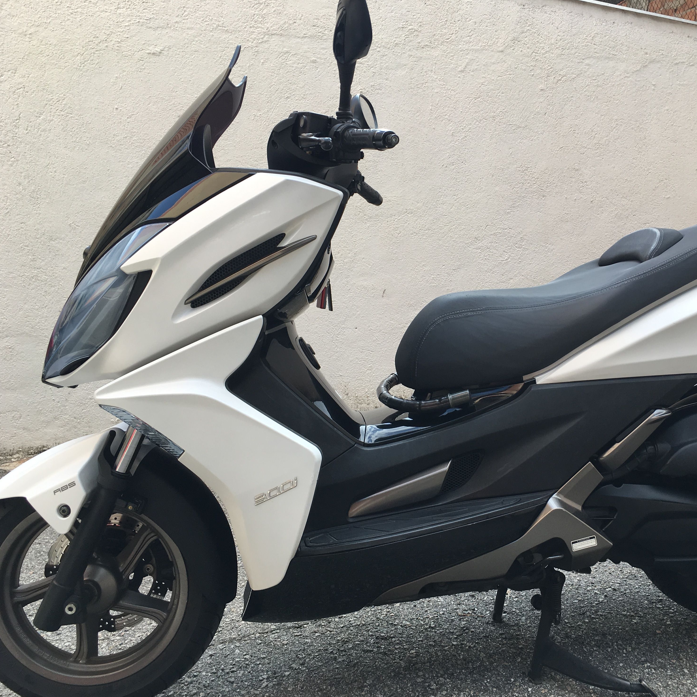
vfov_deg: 47.2
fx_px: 797
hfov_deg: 46.6
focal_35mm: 35
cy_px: 352
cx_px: 455
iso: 25
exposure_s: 1/392
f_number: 2.2
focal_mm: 4.15
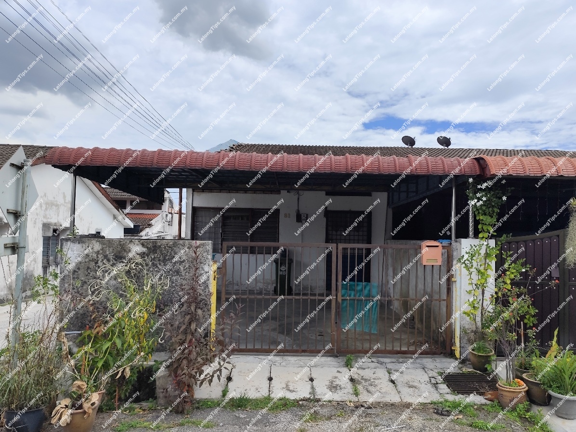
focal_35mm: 23
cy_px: 216
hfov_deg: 73.9
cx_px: 288
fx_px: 383
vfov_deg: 58.9
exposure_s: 1/1320
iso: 50
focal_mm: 6.14
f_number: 1.65
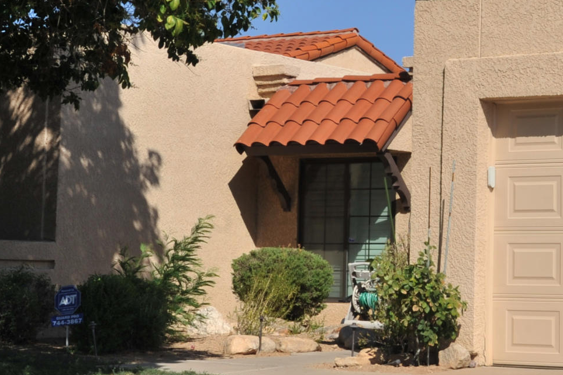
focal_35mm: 109
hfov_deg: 18.4
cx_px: 524
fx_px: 1704
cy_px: 137
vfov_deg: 12.5
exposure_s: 1/320
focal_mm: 35
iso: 250
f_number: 14
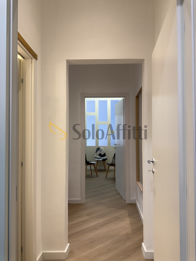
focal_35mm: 24
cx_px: 98
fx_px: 181
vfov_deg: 71.6
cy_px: 130
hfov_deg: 56.8
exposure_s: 1/100
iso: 125
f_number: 1.78
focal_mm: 6.76
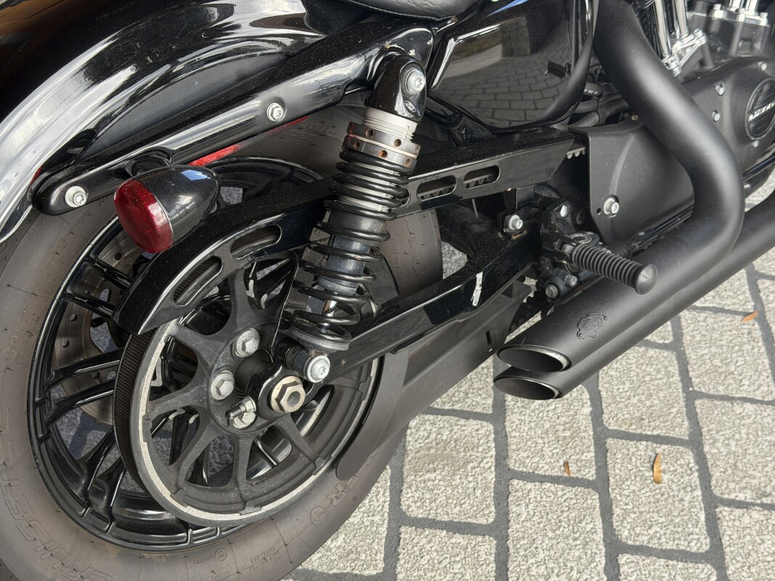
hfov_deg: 39.7
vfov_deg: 30.3
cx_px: 388
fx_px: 1075
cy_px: 290
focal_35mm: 48
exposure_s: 1/131
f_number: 1.78
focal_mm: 6.76
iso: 50
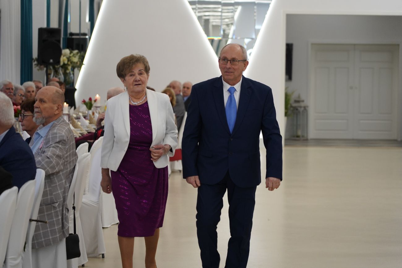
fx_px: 1173
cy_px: 134
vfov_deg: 13.0
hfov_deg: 19.5
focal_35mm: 105
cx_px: 201
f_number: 4
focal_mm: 105
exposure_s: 1/125
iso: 1250
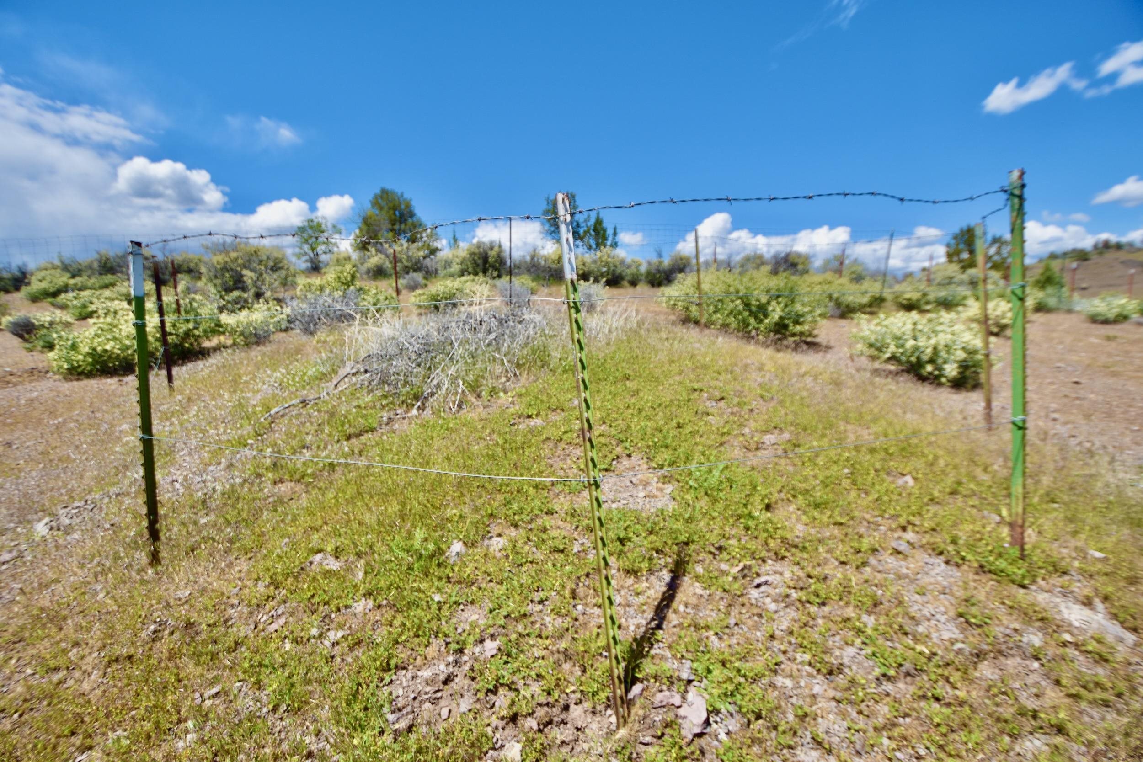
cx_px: 572
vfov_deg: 77.3
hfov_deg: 100.4
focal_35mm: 15
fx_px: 476
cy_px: 381
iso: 125
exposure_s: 1/2000
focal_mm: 10
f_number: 3.5
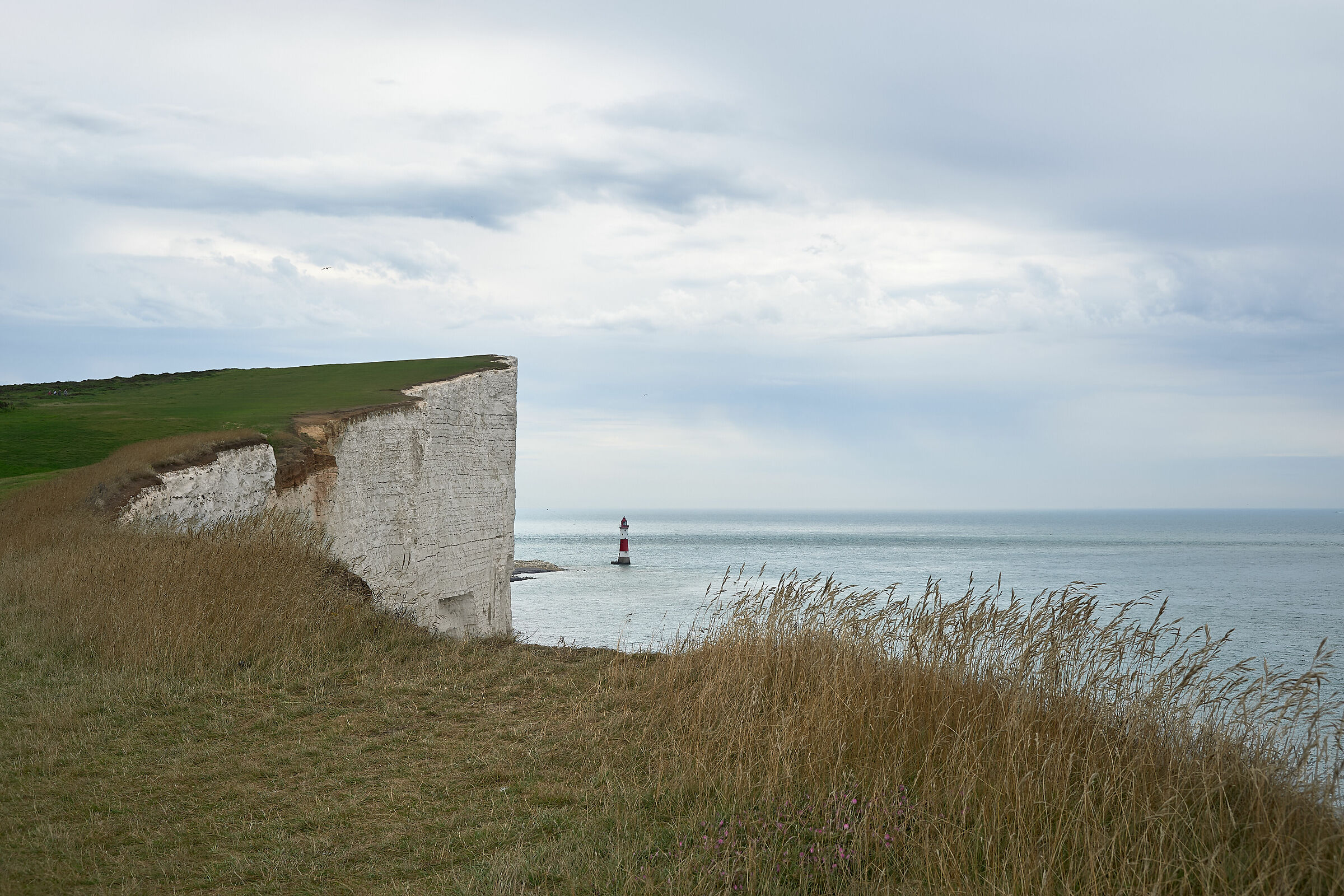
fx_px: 1307
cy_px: 448
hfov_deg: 54.4
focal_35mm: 35
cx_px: 672
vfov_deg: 37.9
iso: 200
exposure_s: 1/160
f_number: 11
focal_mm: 35
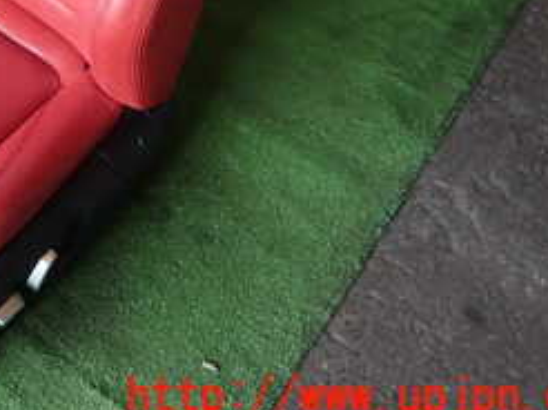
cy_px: -76
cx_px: -38
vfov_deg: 22.2
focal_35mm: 61
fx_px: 965
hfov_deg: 29.0
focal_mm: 4.5
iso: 100
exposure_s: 1/100
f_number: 2
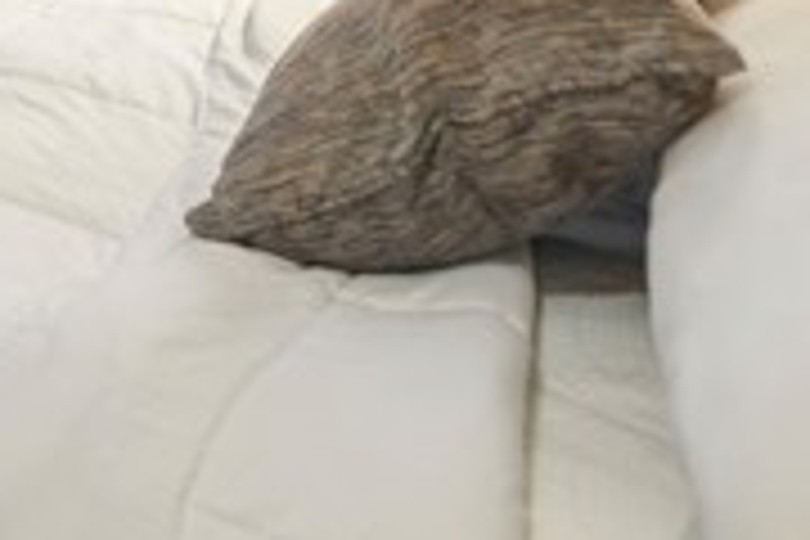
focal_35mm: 57
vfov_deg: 19.0
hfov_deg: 25.8
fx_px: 1282
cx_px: -414
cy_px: -389
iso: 500
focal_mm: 16
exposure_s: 1/3
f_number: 5.6
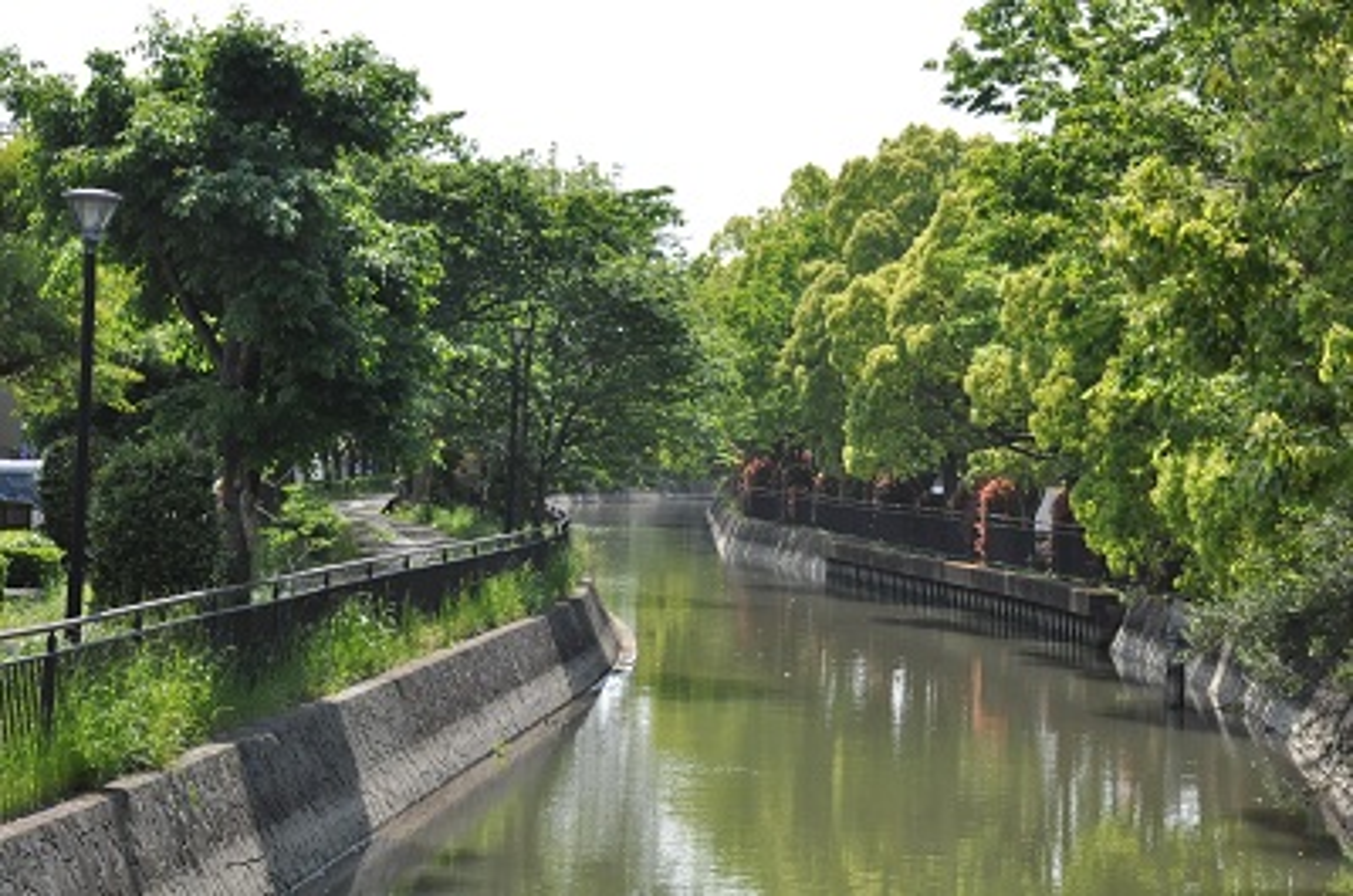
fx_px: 3938
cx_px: 676
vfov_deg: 13.0
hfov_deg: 19.5
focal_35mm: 105
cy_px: 448
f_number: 9
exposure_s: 1/1000
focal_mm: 70
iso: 800
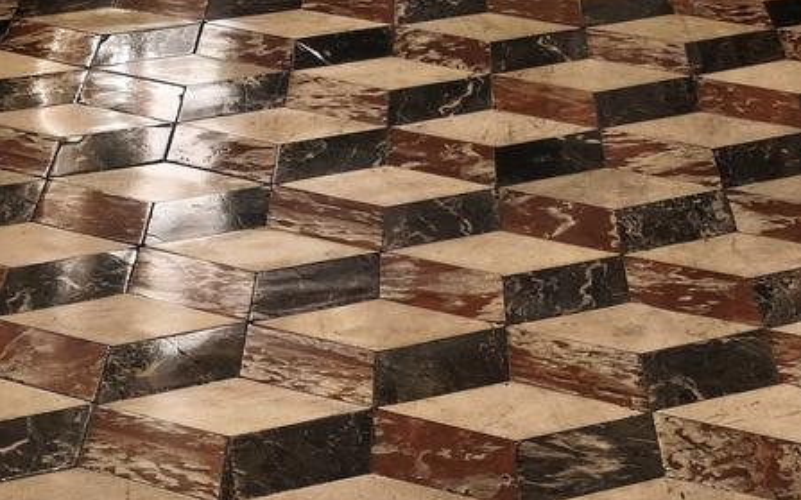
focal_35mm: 131
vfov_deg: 10.0
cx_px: 400
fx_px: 2859
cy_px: 265
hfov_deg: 16.0
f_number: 1.65
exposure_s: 1/50
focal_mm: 6.14
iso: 1000
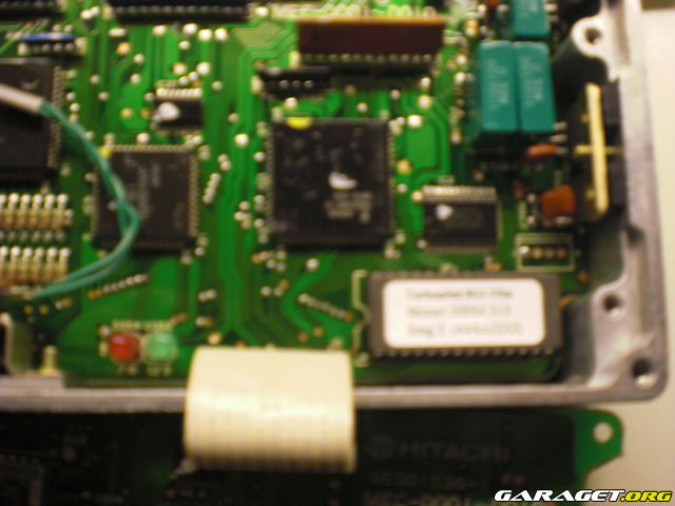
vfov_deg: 37.7
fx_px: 741
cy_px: 253
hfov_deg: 49.0
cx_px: 338
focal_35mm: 38
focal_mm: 6.3
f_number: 3.1
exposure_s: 1/20
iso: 200
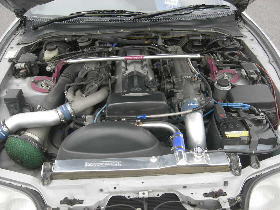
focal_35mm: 36
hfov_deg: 51.4
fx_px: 291
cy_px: 105
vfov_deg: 39.7
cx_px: 140
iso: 64
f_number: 3.8
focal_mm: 7.5
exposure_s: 1/149
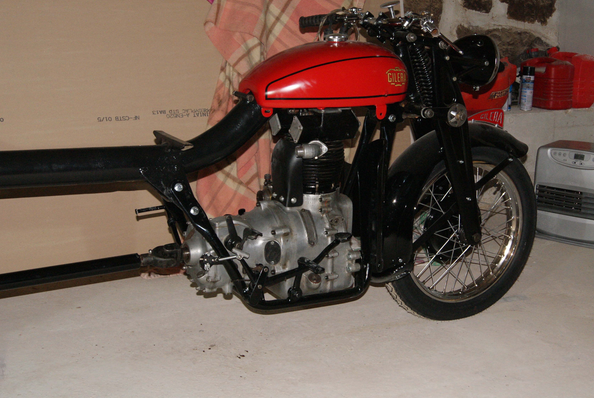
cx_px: 341
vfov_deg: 26.0
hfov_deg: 38.1
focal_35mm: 52
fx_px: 859
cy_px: 175
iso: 400
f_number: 8
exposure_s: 1/60
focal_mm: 30
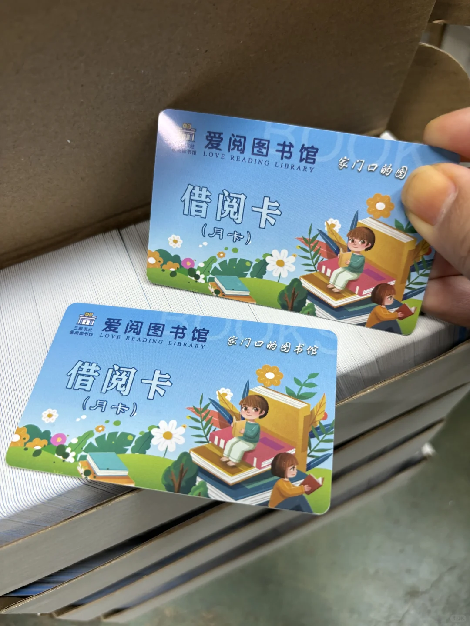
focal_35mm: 26
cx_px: 235
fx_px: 471
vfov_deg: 67.3
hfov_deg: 53.1
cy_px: 313
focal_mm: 5.96
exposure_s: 1/50
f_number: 1.6
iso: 160
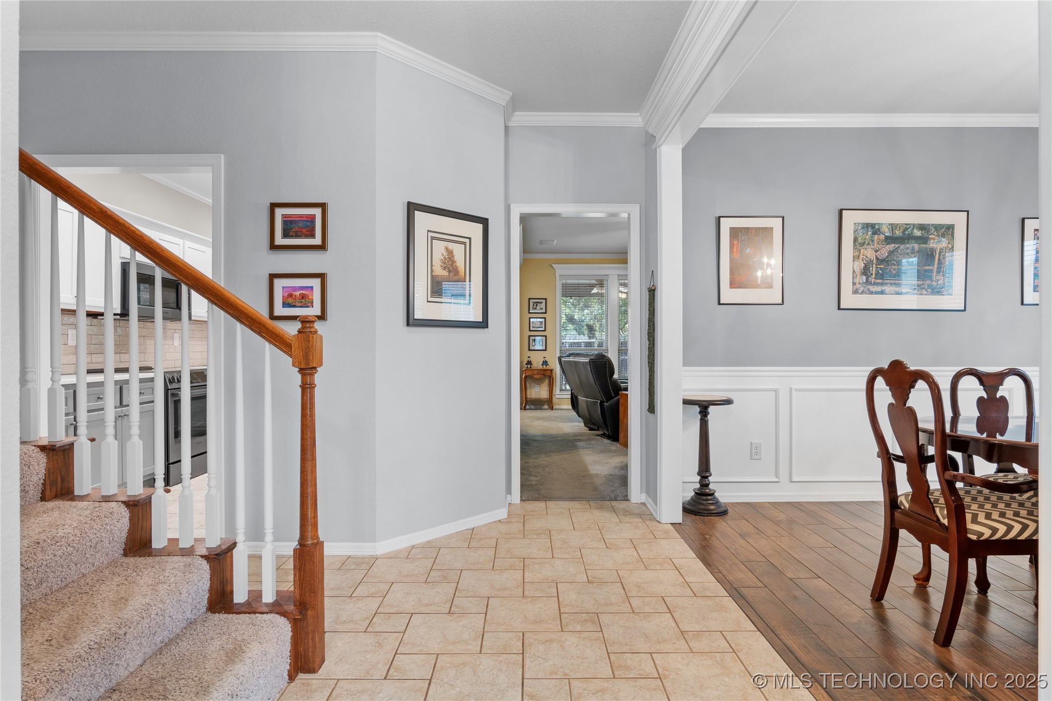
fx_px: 526
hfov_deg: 90.0
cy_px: 350
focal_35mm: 18
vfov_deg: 67.4
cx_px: 526
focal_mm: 18
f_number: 11
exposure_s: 1/1.25
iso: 640
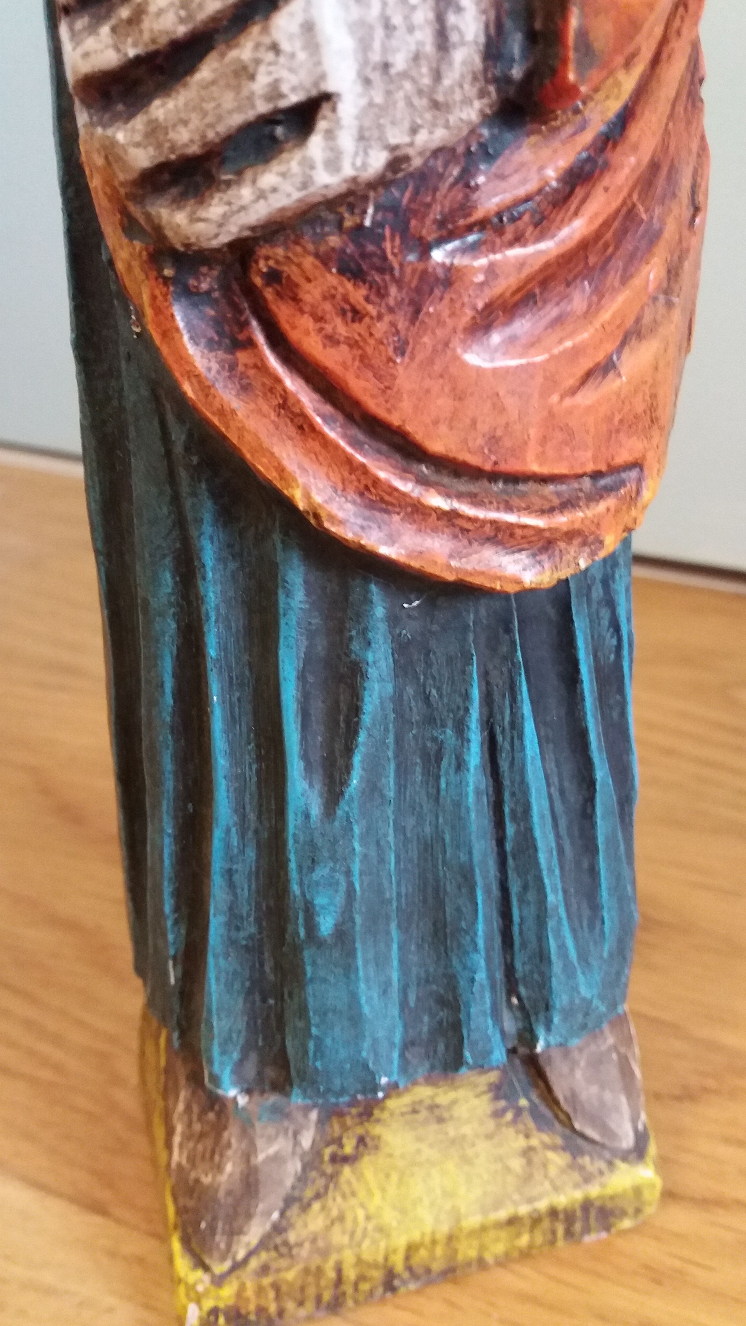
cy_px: 658
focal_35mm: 31
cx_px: 384
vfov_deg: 62.6
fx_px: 1090
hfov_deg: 37.8
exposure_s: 1/17
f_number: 1.9
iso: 400
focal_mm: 3.7
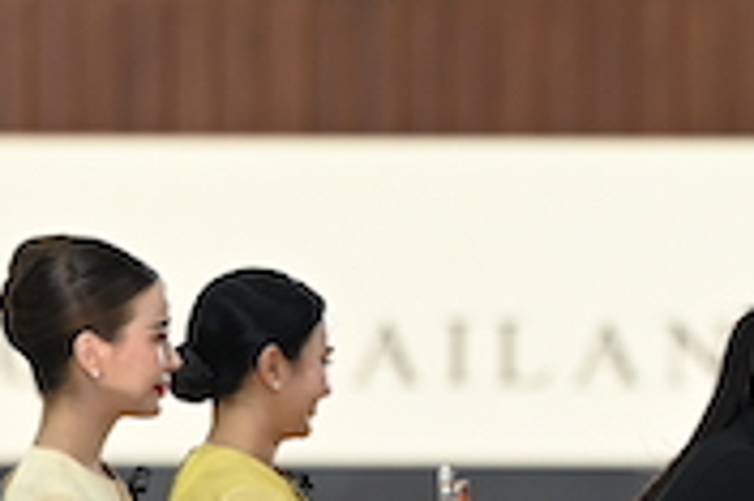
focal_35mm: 690
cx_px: 1092
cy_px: 537
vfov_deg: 2.0
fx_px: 14438
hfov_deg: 3.0
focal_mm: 135
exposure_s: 1/320
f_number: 2
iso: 250
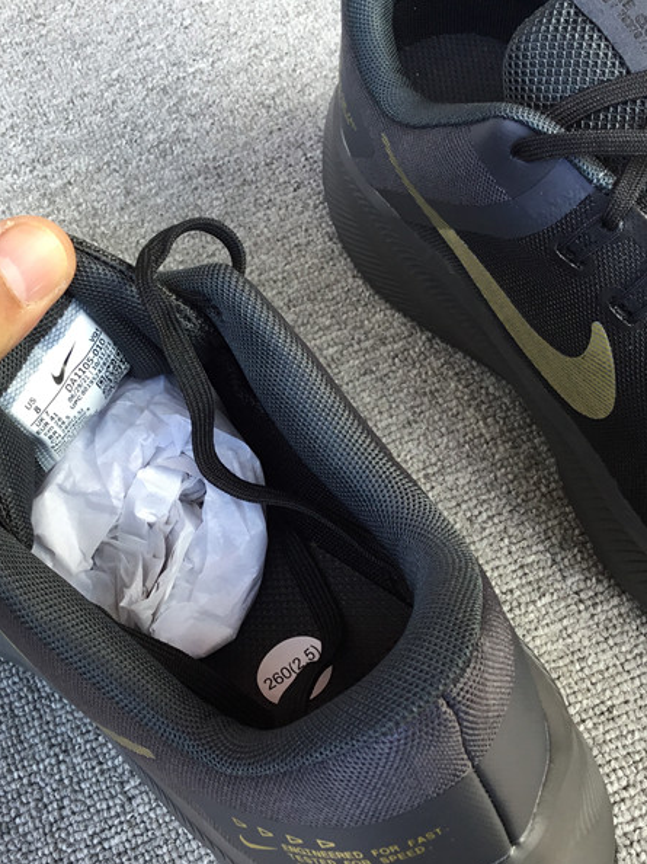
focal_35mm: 47
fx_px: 1172
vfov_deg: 40.4
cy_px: 478
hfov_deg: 30.3
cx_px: 161
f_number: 2.4
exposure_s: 1/50
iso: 32
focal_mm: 3.3
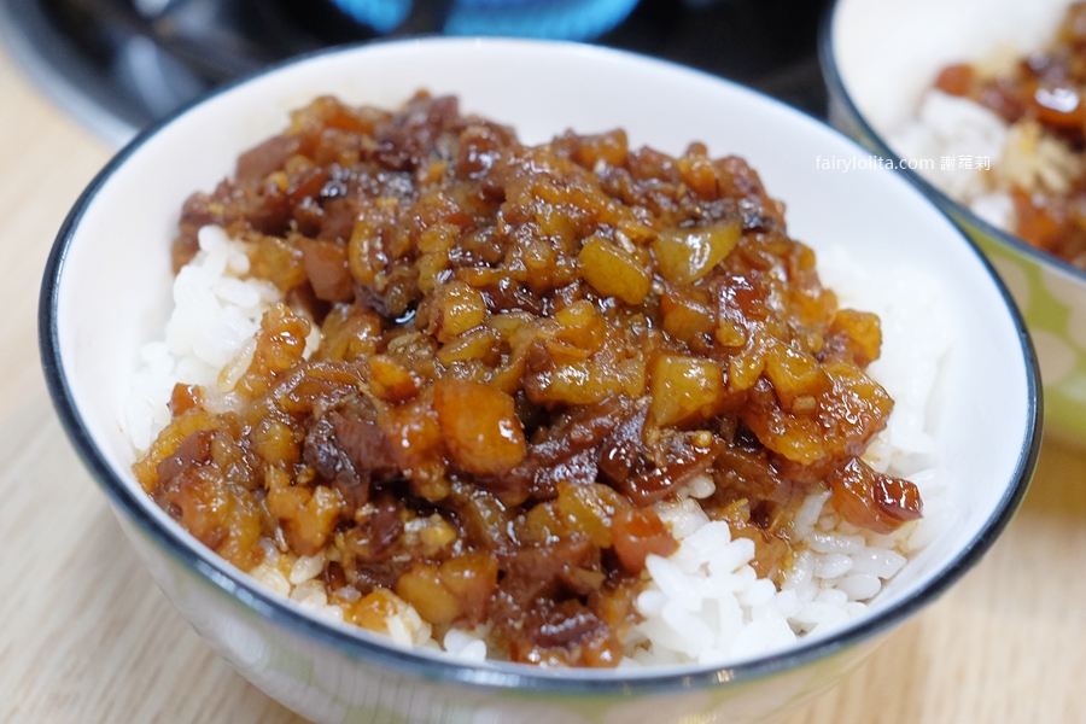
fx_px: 1056
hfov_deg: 54.4
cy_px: 362
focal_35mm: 35
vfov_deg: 37.9
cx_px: 543
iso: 1600
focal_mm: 23
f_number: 3.6
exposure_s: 1/42
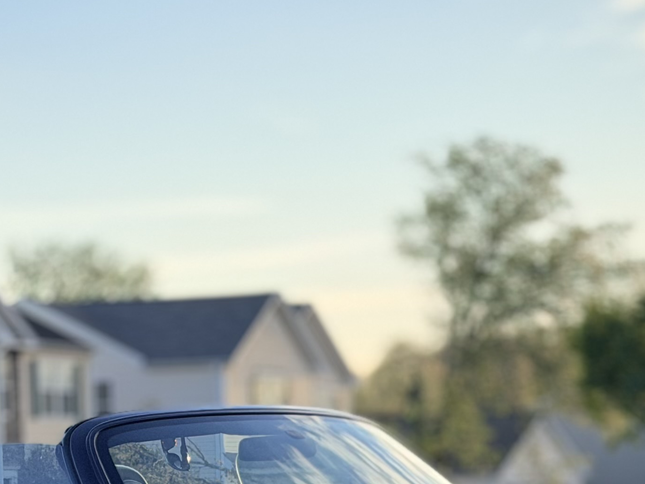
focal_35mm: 141
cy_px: 654
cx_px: 334
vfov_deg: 10.3
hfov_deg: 14.0
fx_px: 2627
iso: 100
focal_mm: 6.76
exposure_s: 1/1085
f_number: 1.78
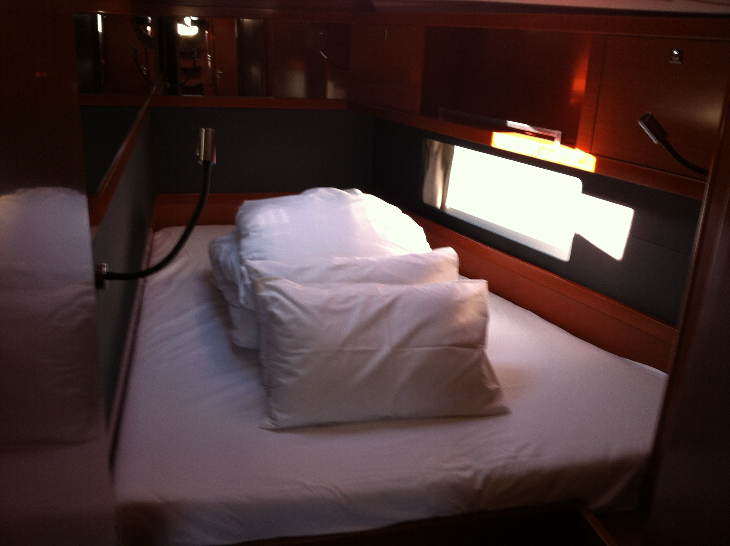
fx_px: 737
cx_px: 365
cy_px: 273
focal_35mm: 35
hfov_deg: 52.7
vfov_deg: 40.6
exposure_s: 1/24
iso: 80
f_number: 2.8
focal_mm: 3.85
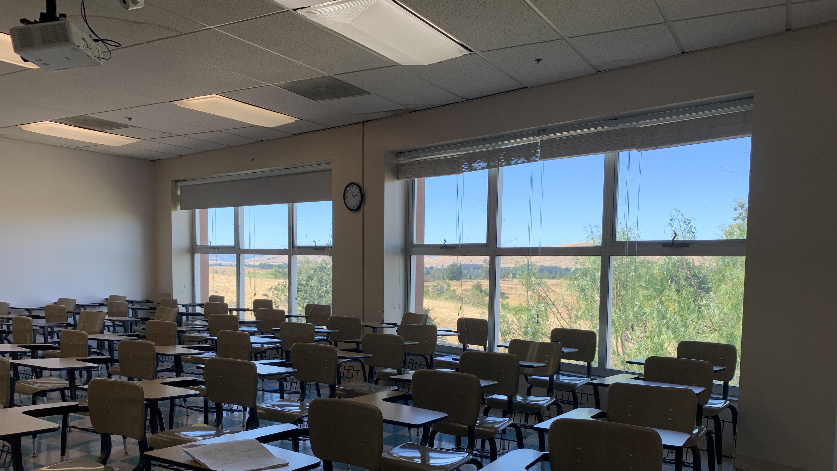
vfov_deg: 39.7
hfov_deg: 66.1
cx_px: 414
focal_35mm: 29
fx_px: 644
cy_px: 311
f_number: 1.8
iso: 25
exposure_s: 1/226
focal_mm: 4.25
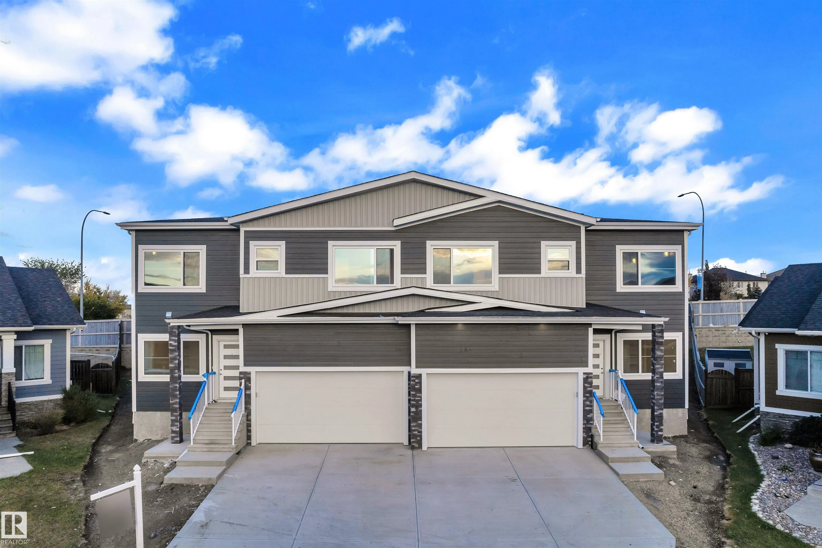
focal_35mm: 22
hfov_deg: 78.6
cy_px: 274
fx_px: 502
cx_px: 411
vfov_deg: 57.2
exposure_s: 1/400
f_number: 2.4
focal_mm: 8.38
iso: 110
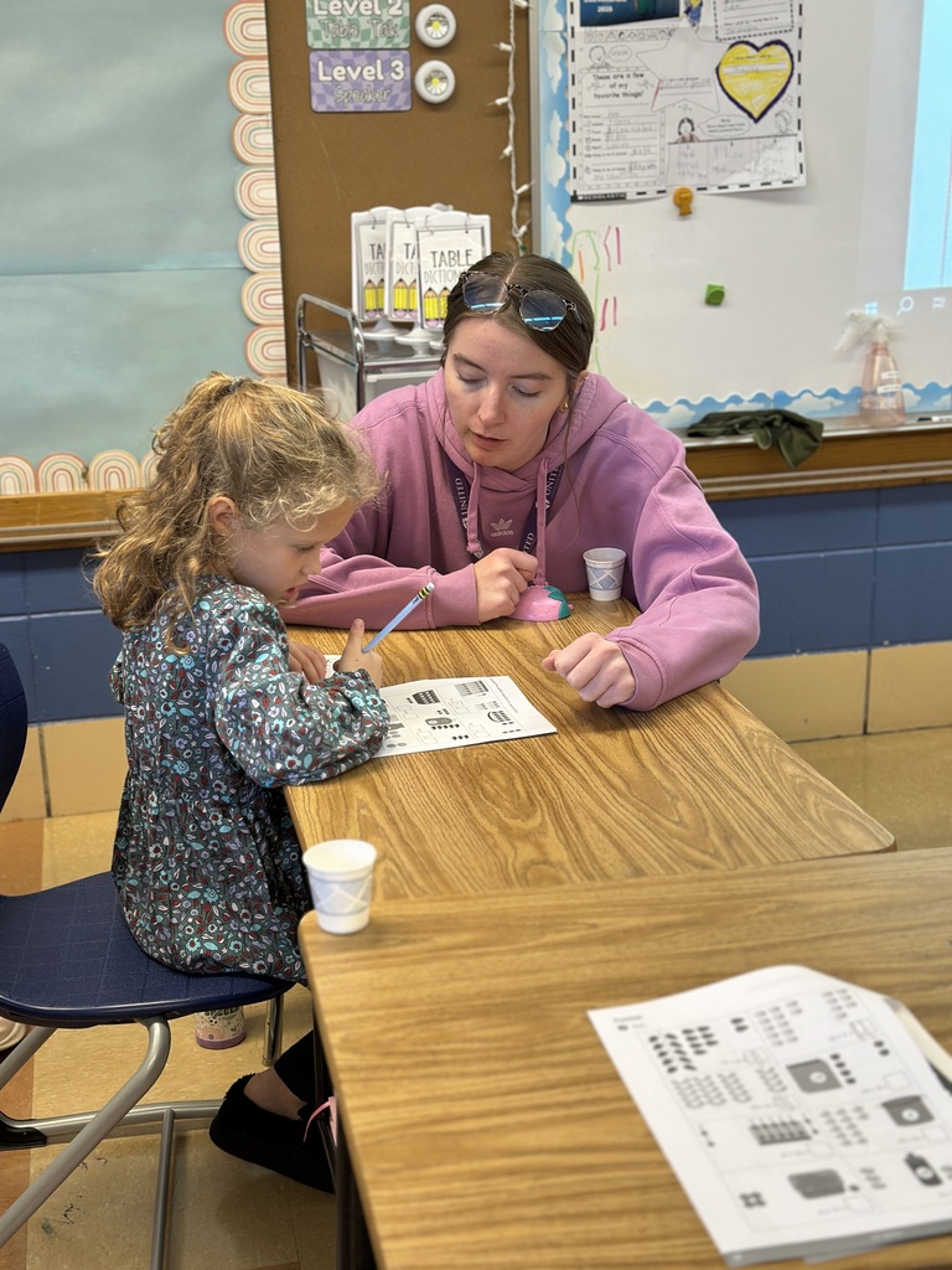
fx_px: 1760
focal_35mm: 48
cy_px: 635
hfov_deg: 30.3
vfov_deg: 39.7
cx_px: 476
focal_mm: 6.86
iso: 100
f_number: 1.78
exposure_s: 1/60
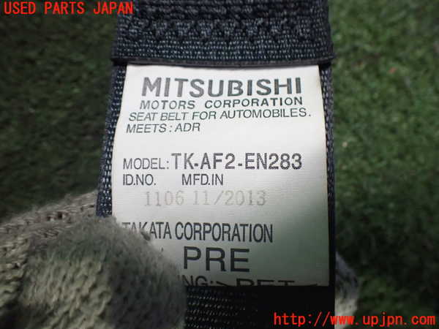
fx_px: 380
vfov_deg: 46.8
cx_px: 220
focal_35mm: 30
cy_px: 164
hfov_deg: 60.0
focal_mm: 5.4
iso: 800
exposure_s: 1/100
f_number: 2.3
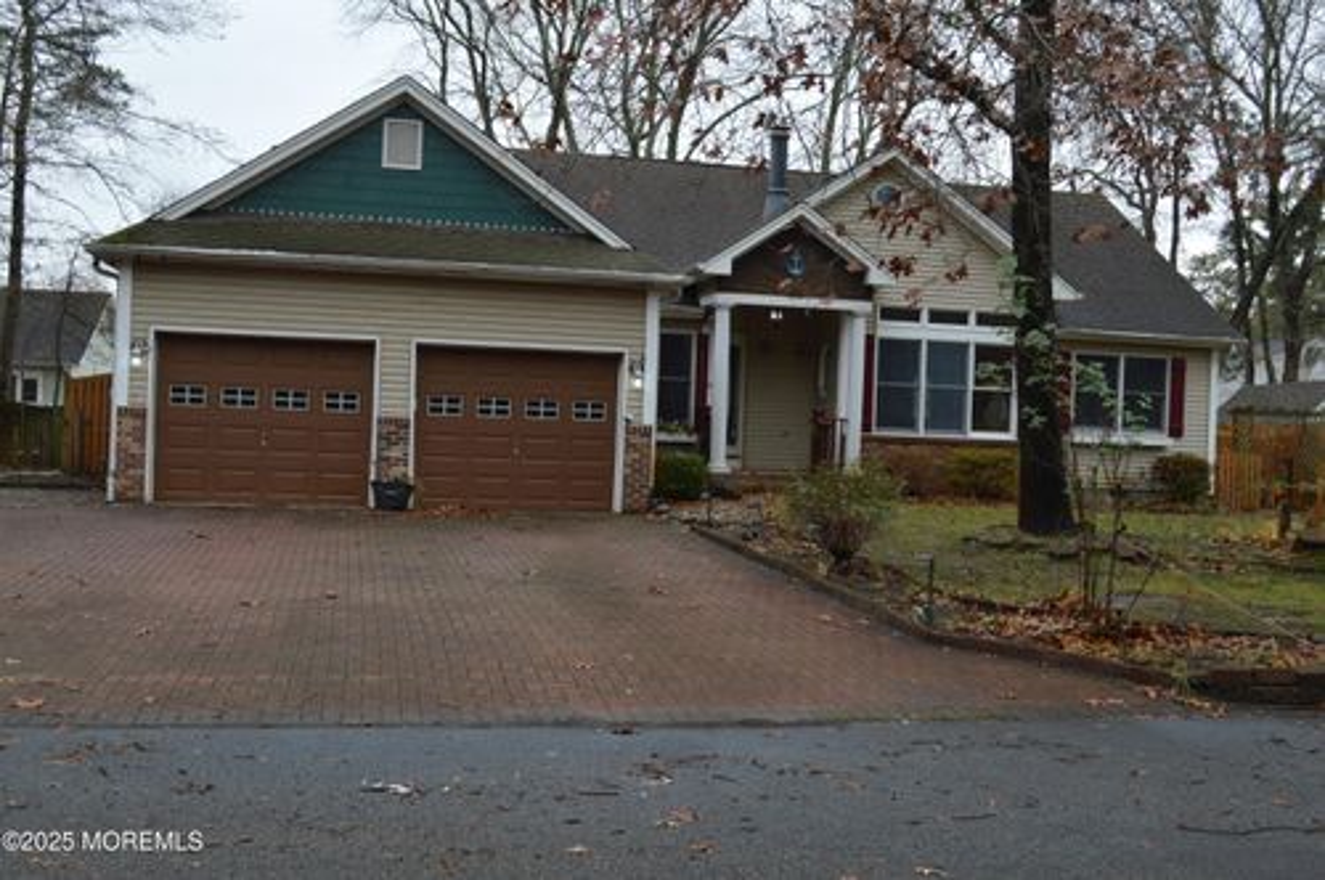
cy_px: 440
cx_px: 662
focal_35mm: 36
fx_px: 1323
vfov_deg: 36.8
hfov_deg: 53.2
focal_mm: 24
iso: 320
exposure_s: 1/125
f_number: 5.6
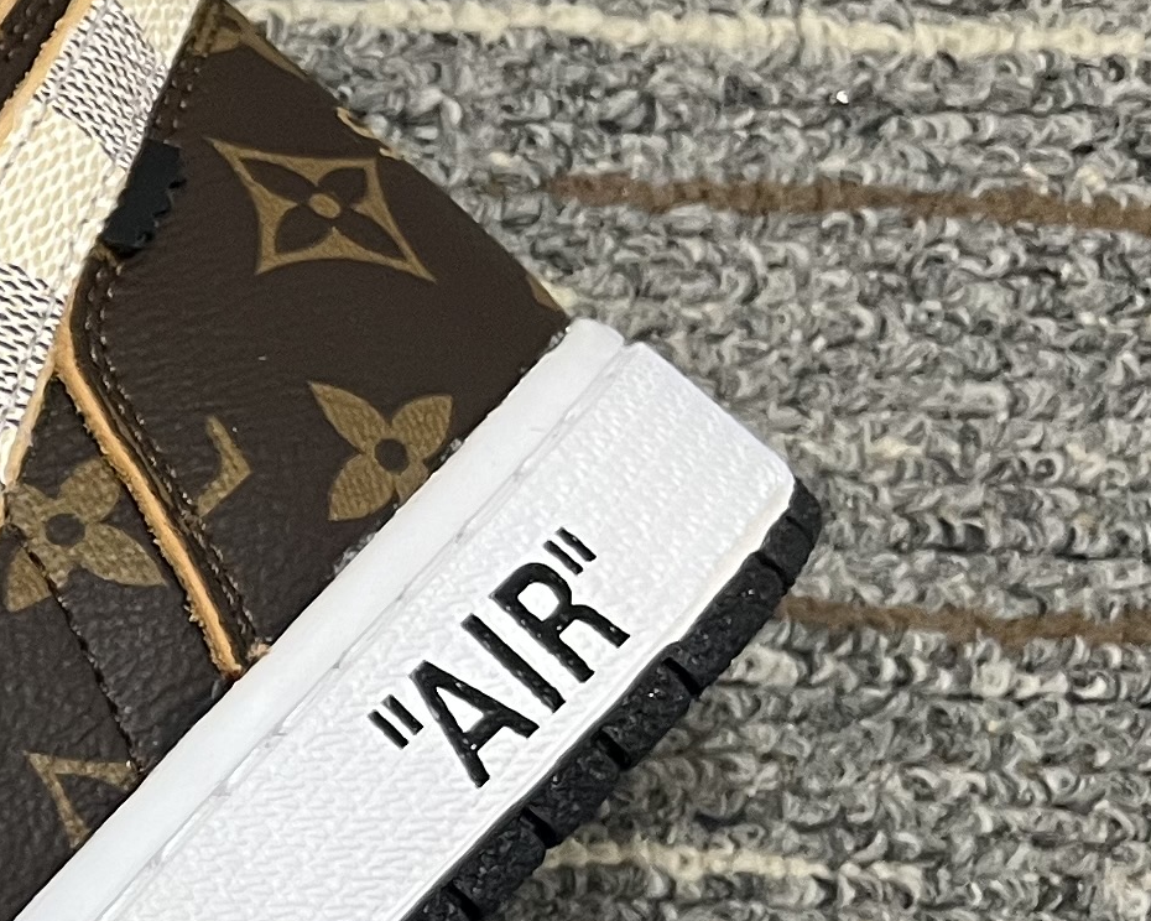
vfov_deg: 13.9
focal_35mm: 110
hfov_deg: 14.6
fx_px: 3747
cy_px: 771
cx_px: -1113
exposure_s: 1/50
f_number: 1.6
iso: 125
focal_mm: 5.1
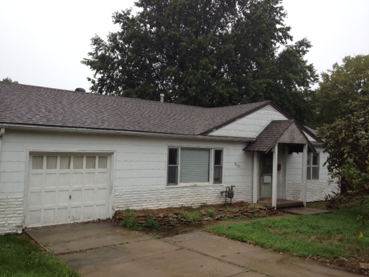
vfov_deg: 40.7
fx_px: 373
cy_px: 138
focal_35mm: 35
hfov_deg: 52.6
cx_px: 184
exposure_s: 1/216
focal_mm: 4.28
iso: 64
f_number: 2.4
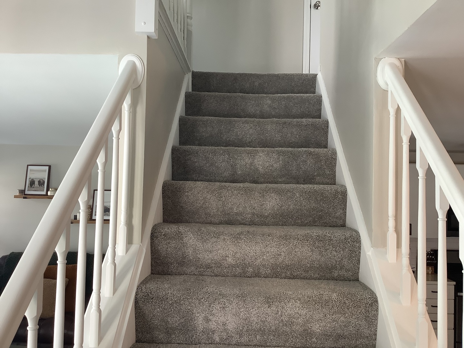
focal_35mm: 31
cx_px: 232
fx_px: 416
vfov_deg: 45.4
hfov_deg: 58.4
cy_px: 174
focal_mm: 3.3
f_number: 2.4
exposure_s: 1/60
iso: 80
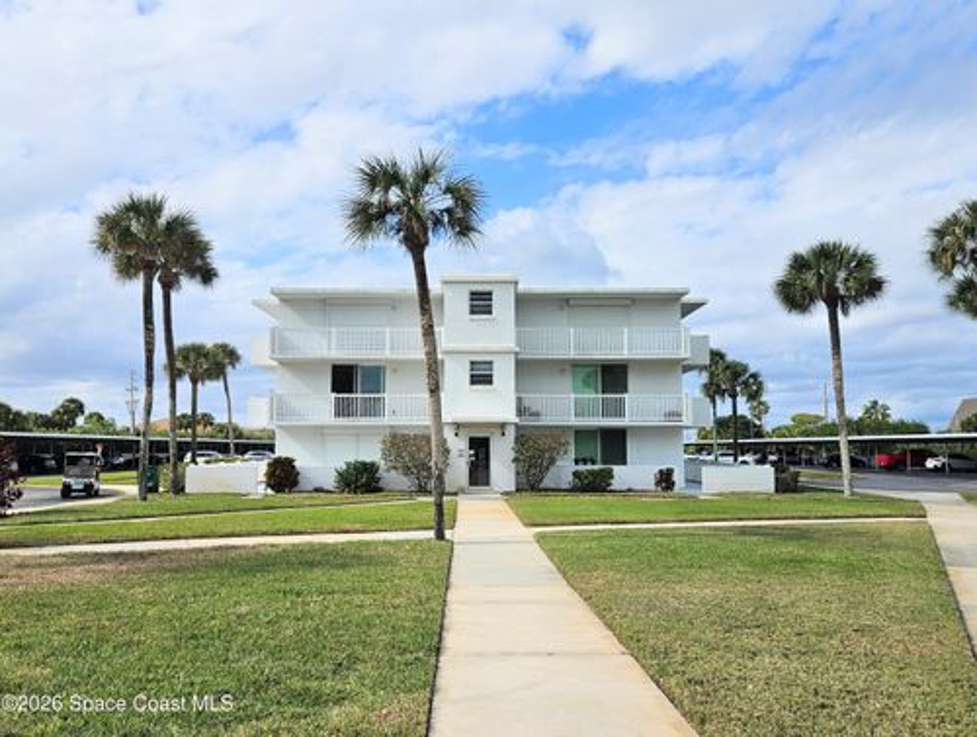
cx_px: 488
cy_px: 368
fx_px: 650
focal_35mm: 23
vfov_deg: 59.0
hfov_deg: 73.8
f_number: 1.8
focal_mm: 5.4
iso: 25
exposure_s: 1/4098
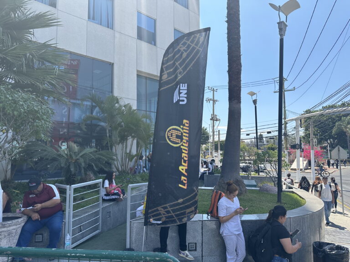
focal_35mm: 24
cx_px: 175
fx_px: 243
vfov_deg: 56.8
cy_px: 131
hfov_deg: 71.6
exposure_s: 1/2203
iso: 80
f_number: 1.78
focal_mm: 6.86
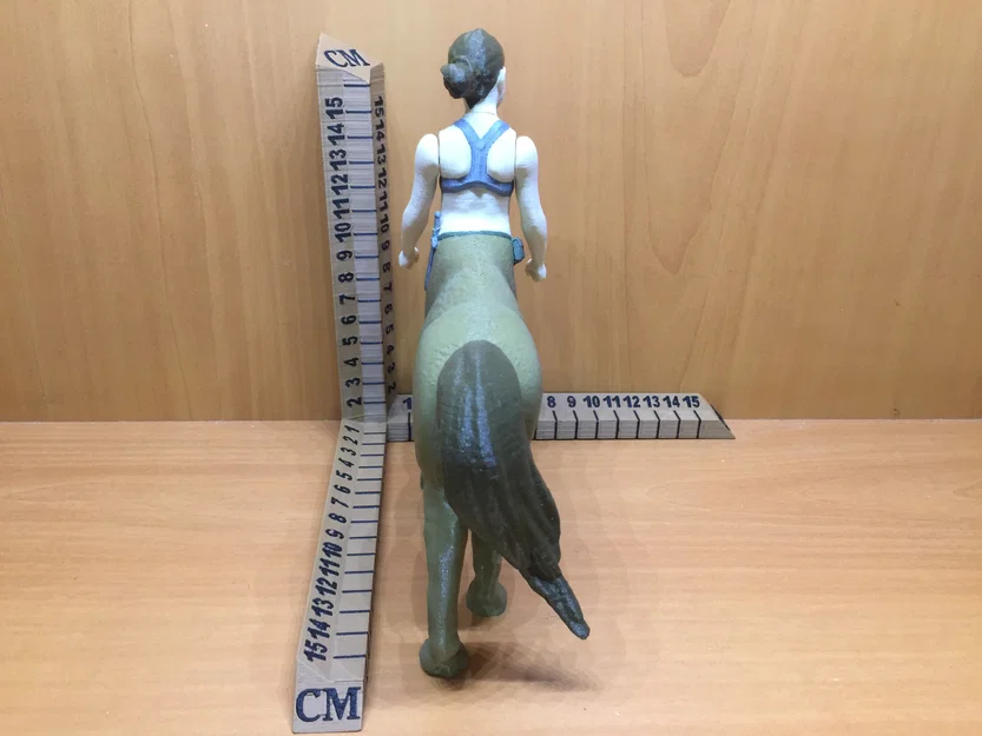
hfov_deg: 61.7
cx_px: 491
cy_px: 368
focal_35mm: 29
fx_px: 823
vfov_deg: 48.2
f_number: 2.2
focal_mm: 4.15
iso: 100
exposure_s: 1/15
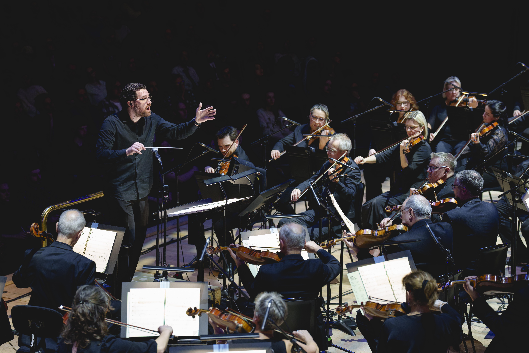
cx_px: 264
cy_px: 176
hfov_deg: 19.1
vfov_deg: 12.8
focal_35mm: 107
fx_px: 1572
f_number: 3.2
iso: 5000
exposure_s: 1/250
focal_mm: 107
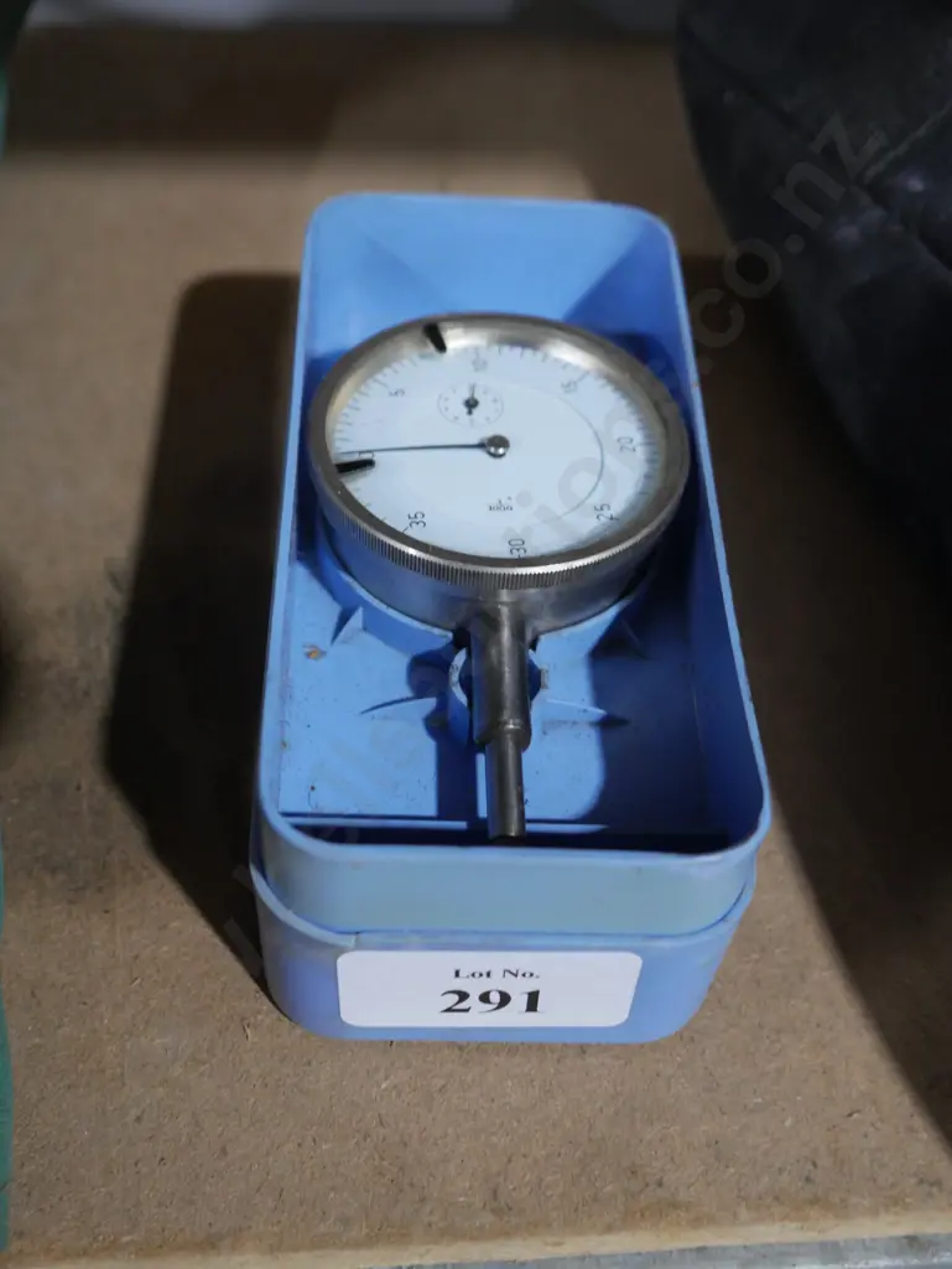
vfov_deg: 46.8
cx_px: 476
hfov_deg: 36.0
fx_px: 1466
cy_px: 634
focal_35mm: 40
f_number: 4.5
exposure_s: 1/60
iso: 1600
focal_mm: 20
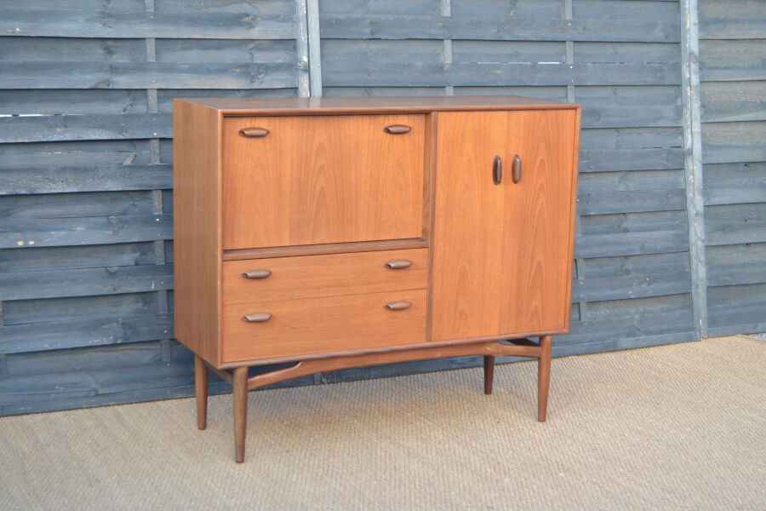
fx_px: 1340
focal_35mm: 63
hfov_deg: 31.9
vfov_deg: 21.6
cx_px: 383
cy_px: 256
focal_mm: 42
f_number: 5.6
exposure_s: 1/125
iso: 250
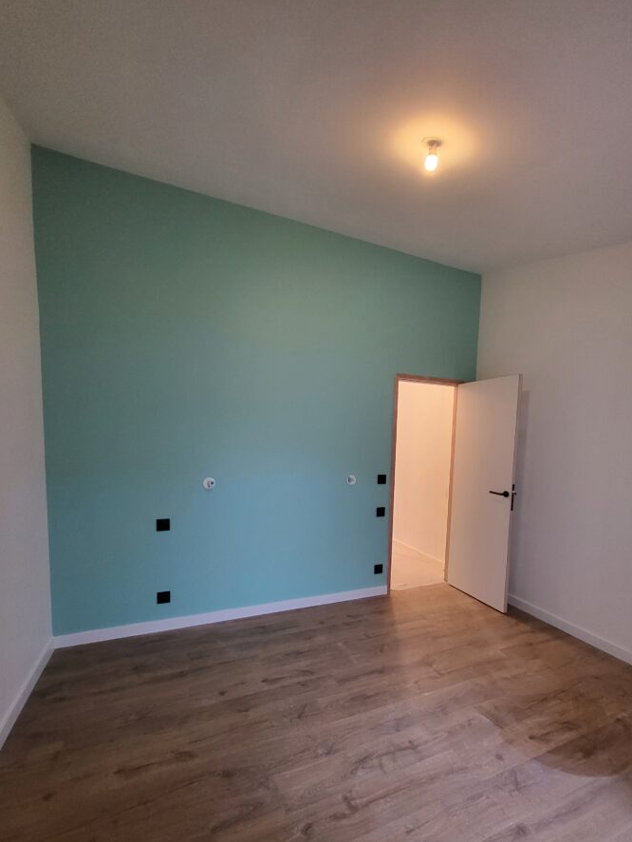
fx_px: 365
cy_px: 469
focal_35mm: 15
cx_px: 335
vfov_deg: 97.7
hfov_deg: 81.7
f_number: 2.2
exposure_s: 1/33
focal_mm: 1.74
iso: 400
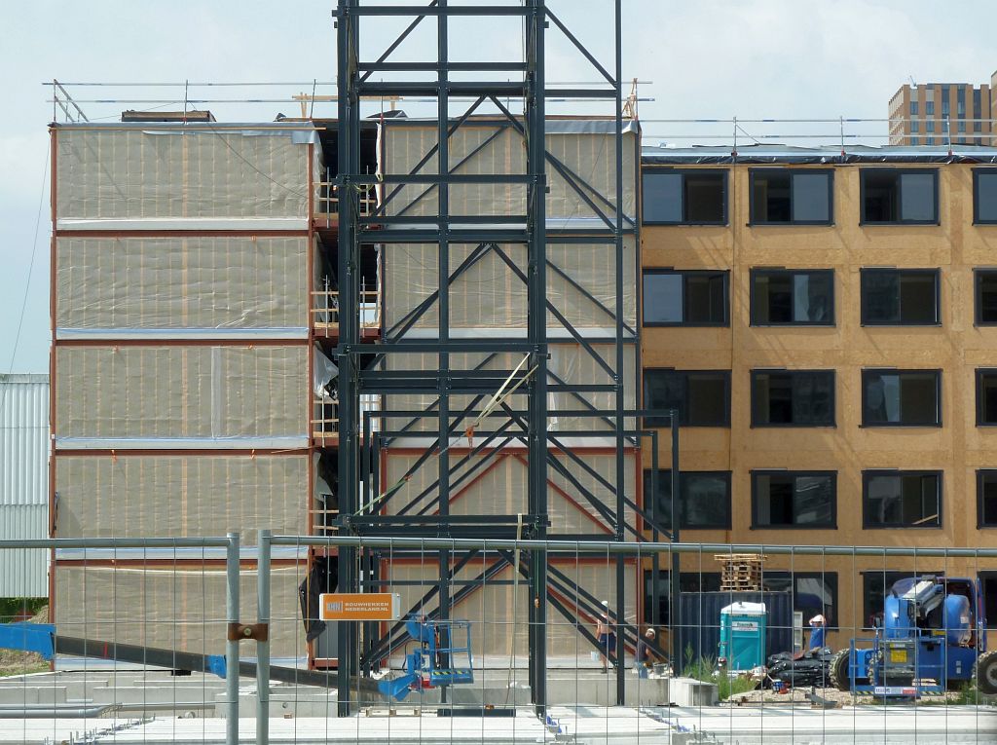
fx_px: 3940
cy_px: 372
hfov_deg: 14.4
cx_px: 498
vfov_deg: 10.8
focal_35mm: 137
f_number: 4.5
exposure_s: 1/400
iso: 80
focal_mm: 22.5
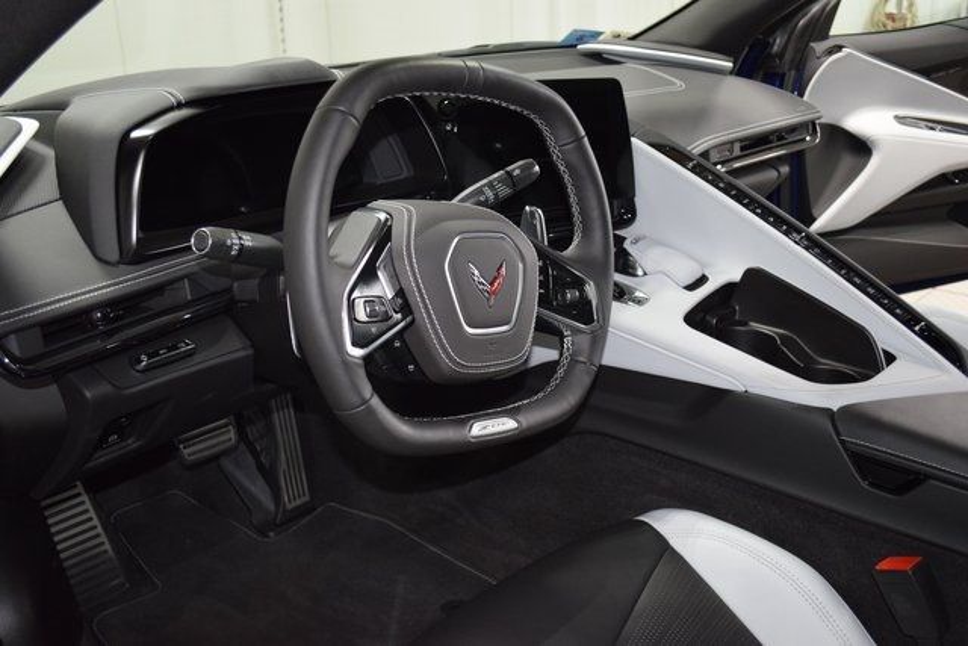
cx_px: 484
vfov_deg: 36.9
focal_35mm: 36
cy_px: 323
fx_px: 968
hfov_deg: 53.1
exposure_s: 1/60
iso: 2000
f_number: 4
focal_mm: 24
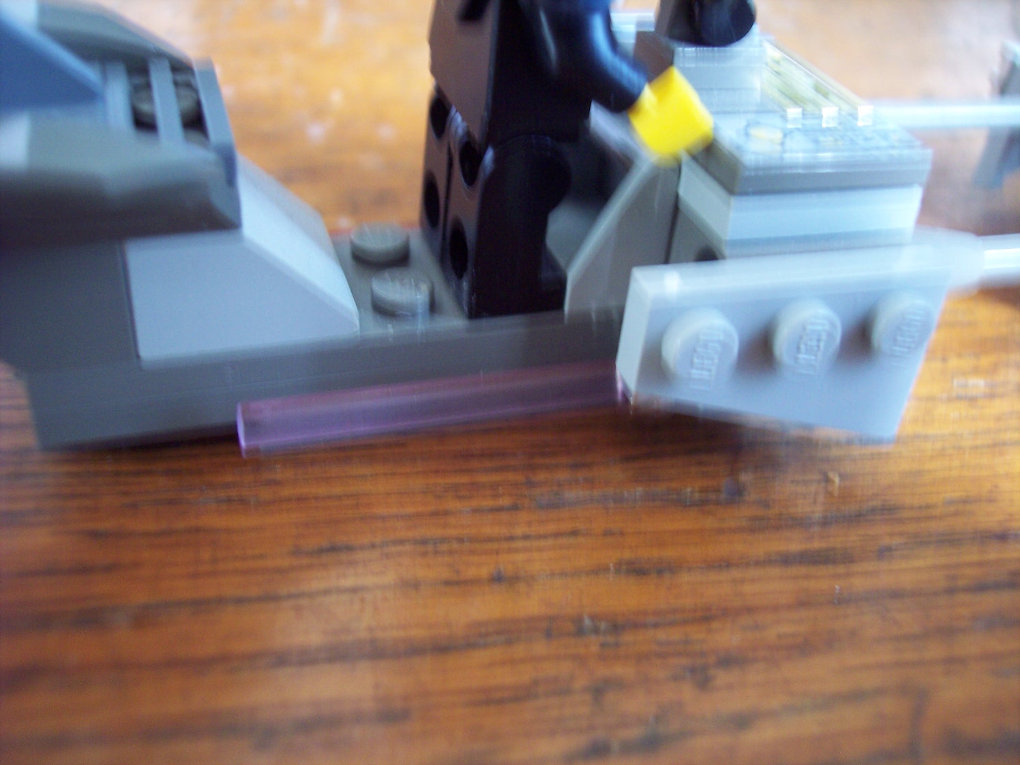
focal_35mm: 39
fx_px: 1149
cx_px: 510
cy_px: 382
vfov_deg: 36.8
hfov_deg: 47.9
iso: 200
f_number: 3.4
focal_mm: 8
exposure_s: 1/4
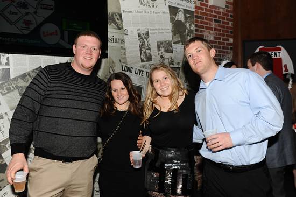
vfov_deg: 41.1
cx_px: 148
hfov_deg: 58.7
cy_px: 98
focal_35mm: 32
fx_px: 263
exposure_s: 1/250
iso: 1100
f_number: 5.6
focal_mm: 32
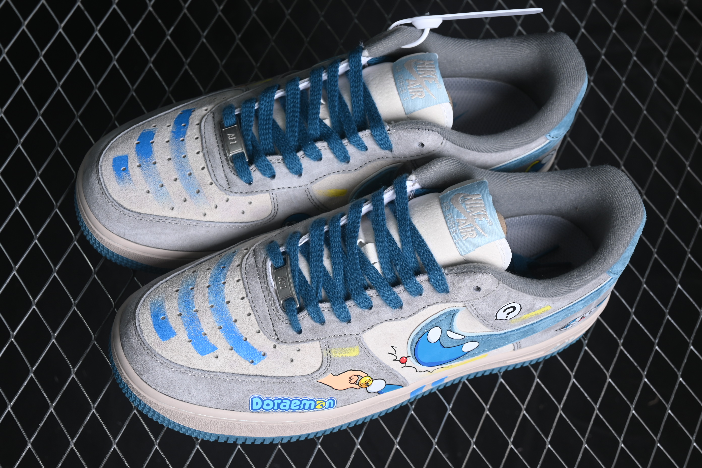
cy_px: 234
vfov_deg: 18.2
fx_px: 1462
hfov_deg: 27.0
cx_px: 351
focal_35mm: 75
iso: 160
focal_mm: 50
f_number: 7.1
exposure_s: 1/80
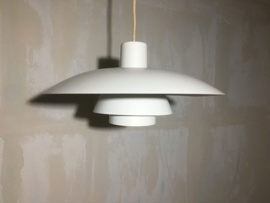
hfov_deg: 61.7
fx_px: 226
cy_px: 102
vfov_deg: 48.2
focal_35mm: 29
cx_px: 135
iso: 32
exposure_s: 1/33
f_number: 2.2
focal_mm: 4.15
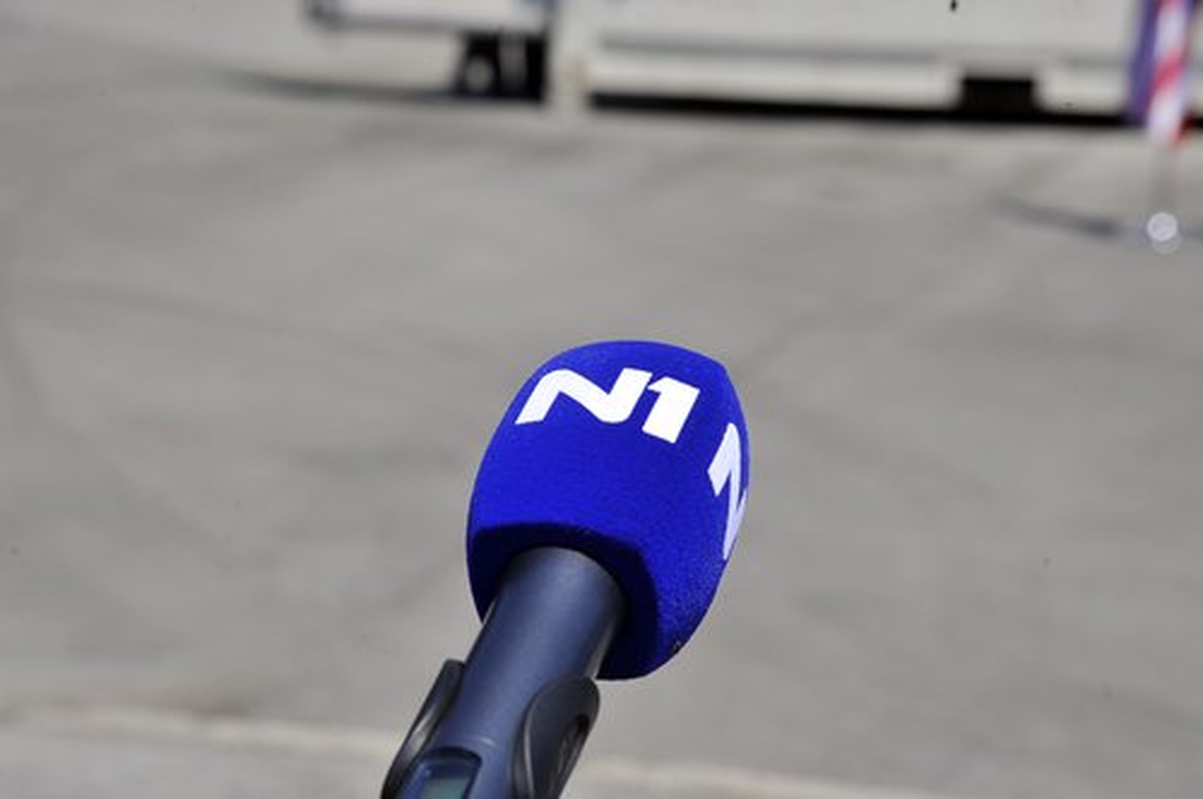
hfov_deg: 17.1
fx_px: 4005
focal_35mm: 120
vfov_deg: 11.4
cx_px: 602
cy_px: 400
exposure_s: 1/800
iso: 320
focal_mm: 120
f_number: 10
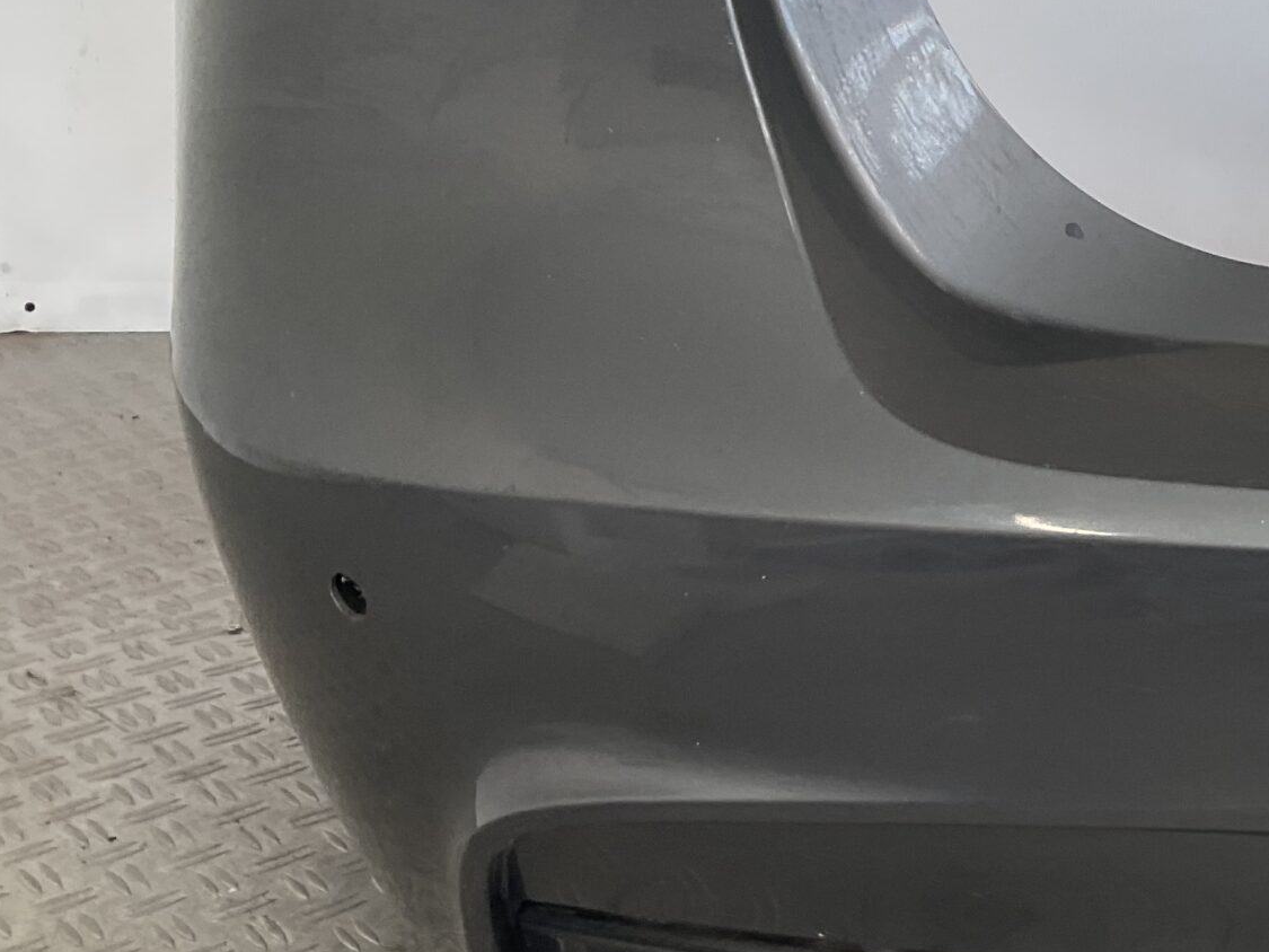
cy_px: 349
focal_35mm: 66
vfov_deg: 22.2
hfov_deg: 27.1
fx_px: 2420
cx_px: 1367
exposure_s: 1/120
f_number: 1.8
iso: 25
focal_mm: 3
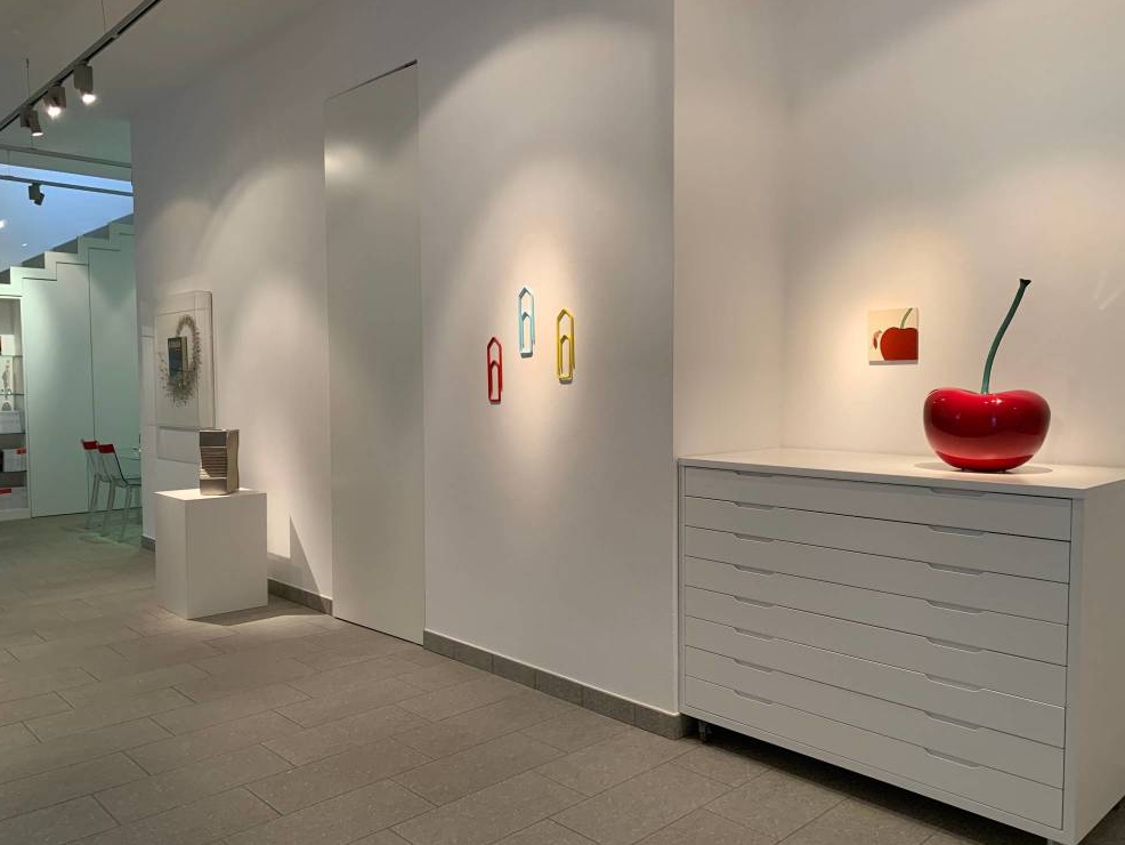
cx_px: 559
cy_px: 435
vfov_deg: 51.4
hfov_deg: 65.3
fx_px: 878
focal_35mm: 27
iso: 100
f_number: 1.8
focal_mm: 4.25
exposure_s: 1/50
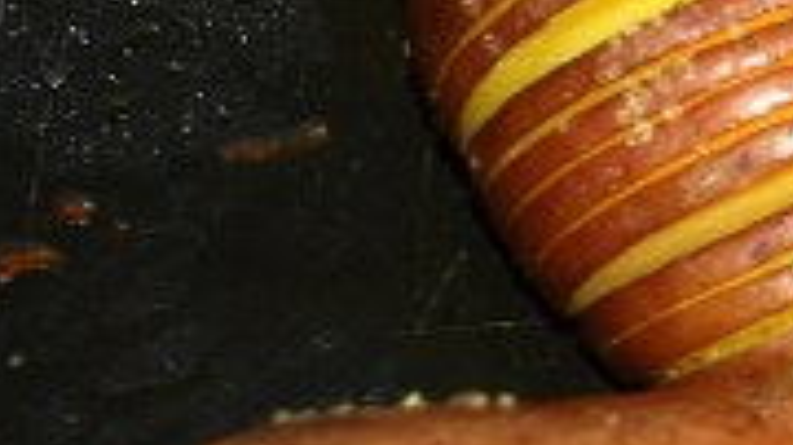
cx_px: 1493
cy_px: 119
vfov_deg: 3.6
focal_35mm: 335
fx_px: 7040
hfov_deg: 6.3
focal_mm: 48
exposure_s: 1/60
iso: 200
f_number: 4.8
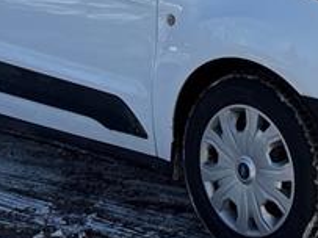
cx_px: 385
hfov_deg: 14.6
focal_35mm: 131
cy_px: -133
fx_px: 1203
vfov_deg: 10.8
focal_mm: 5.96
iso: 50
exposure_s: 1/2151
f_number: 1.6
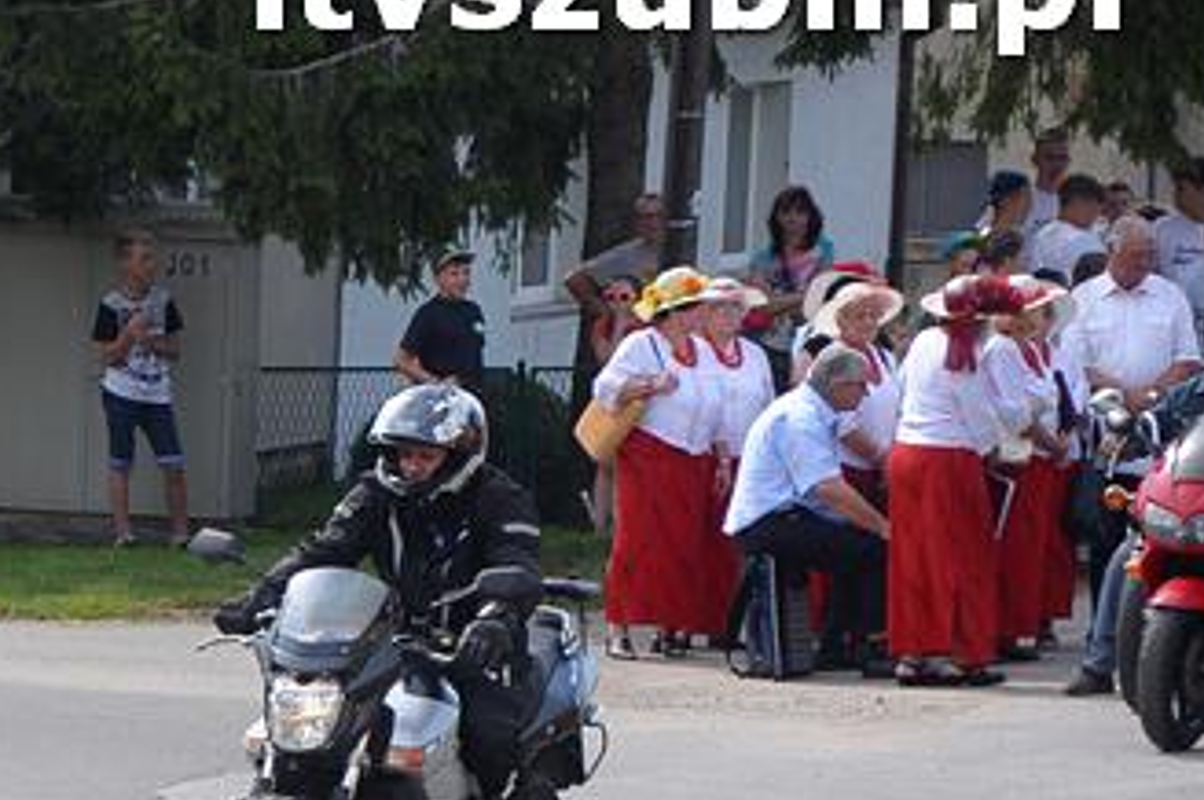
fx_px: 9088
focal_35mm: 272
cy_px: 846
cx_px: -308
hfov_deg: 7.5
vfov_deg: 5.0
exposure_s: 1/1000
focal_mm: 70
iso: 640
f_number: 8
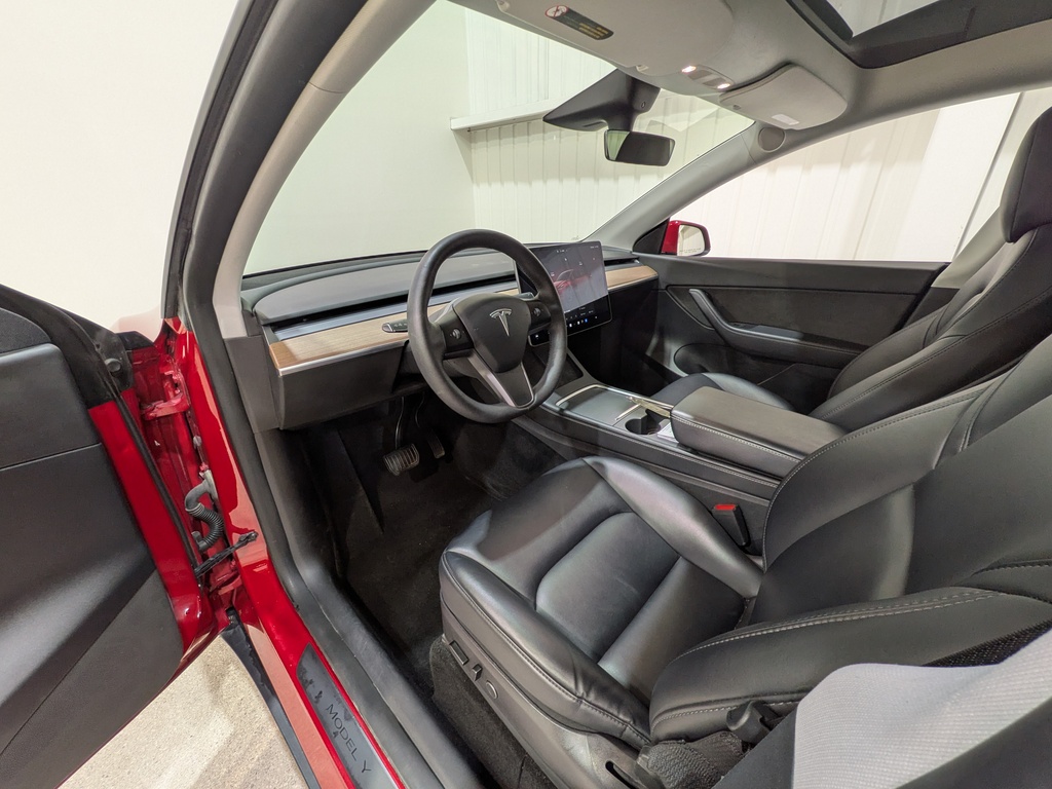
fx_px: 425
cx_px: 526
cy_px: 394
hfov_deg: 102.1
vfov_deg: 85.7
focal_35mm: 14
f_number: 2.2
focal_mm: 1.83
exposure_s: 1/30
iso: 87
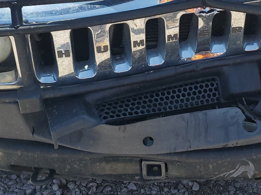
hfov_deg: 32.3
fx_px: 445
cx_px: 183
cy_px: 30
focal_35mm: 59
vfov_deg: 24.3
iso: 50
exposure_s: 1/1667
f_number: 1.5
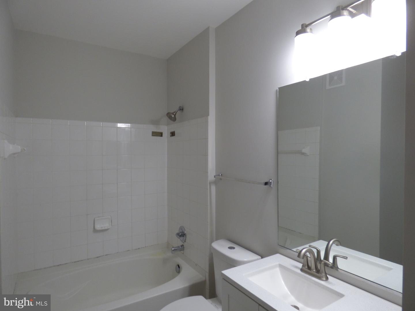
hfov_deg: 81.7
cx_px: 208
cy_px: 156
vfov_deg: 66.0
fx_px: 240
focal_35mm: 20
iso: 100
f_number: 2.8
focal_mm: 3.58
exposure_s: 1/60
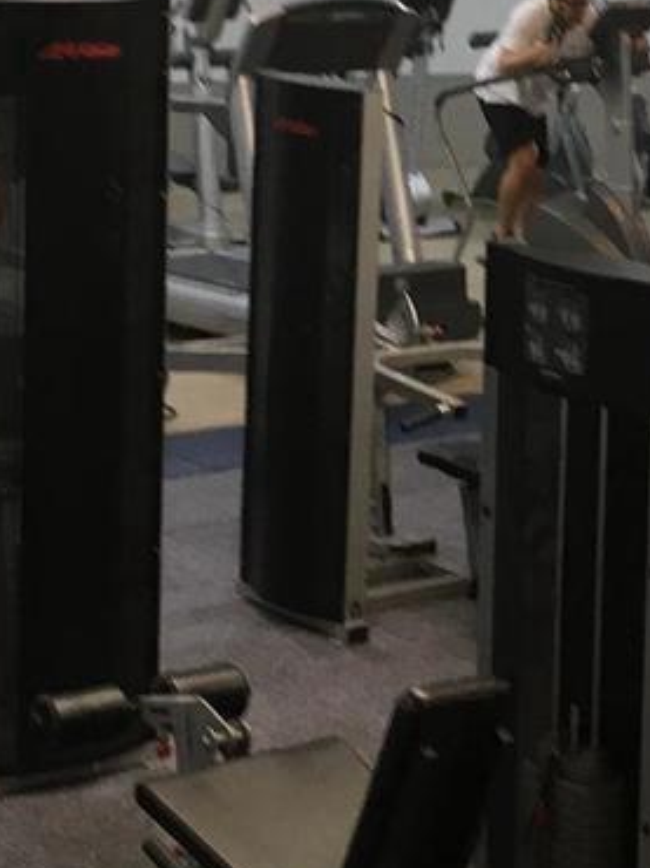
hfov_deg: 13.0
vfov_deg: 17.2
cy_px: 141
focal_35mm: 113
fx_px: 2832
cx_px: 495
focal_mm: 4.15
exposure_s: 1/30
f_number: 2.2
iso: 64
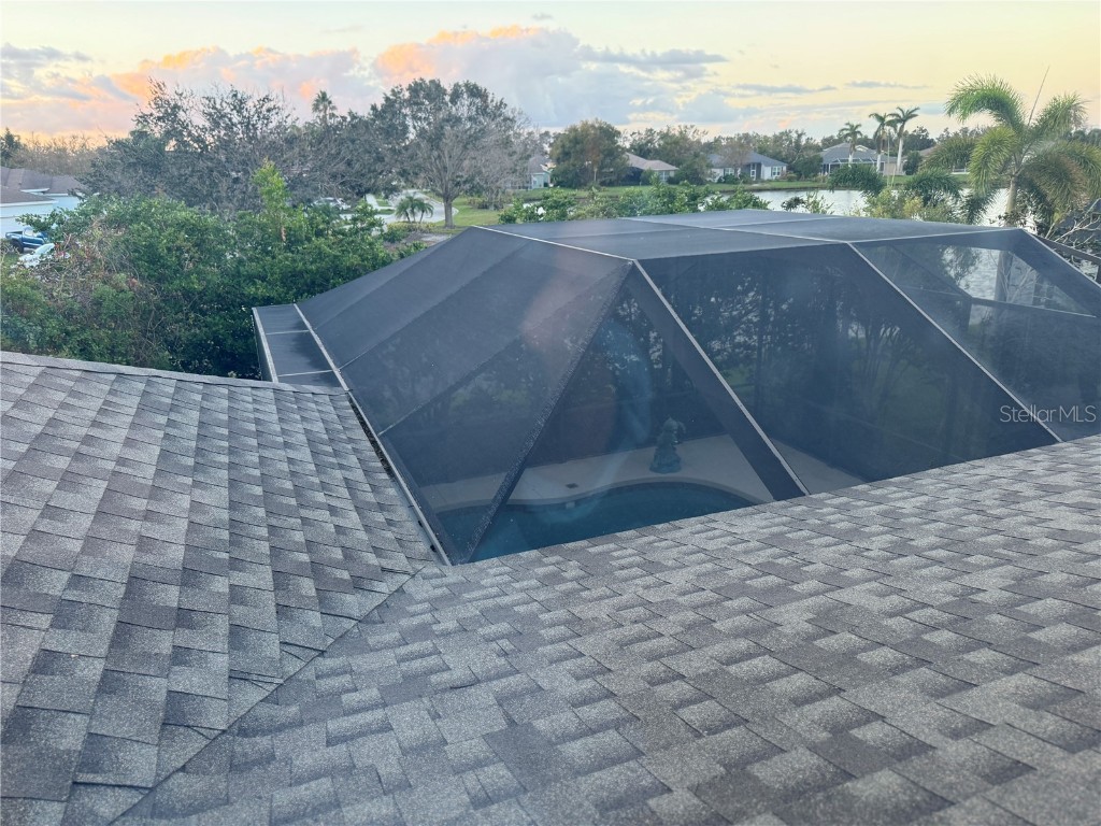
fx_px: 763
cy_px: 413
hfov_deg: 71.6
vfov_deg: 56.8
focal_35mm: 24
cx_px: 550
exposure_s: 1/60
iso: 125
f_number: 1.78
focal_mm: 6.76
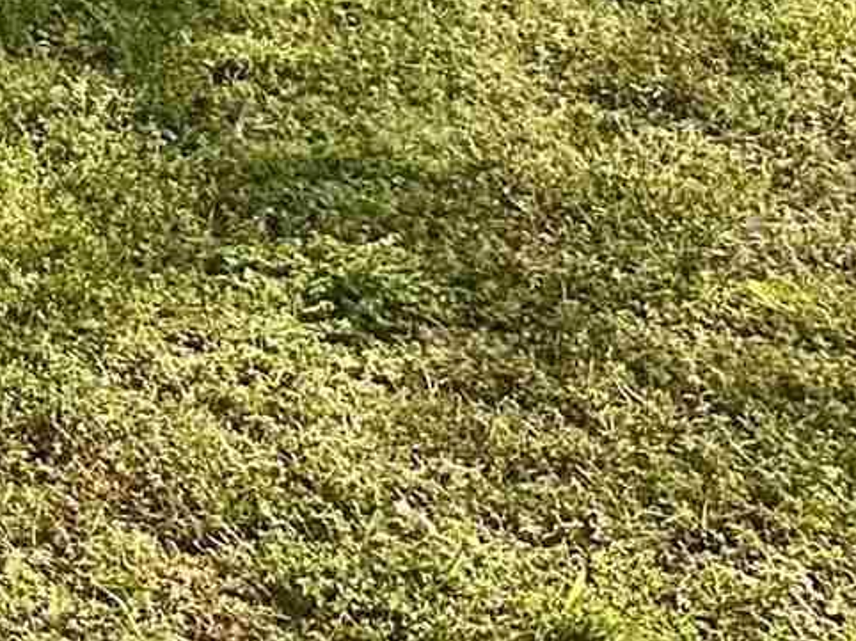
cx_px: -1826
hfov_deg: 9.6
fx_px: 3782
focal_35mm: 153
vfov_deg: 8.9
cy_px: -778
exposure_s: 1/3472
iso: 80
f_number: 1.78
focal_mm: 6.86
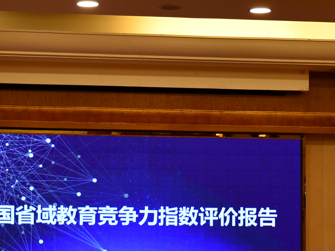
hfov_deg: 15.2
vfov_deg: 11.4
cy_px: 164
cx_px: 140
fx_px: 1258
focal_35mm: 130
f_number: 4.2
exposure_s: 1/200
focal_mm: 34
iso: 800
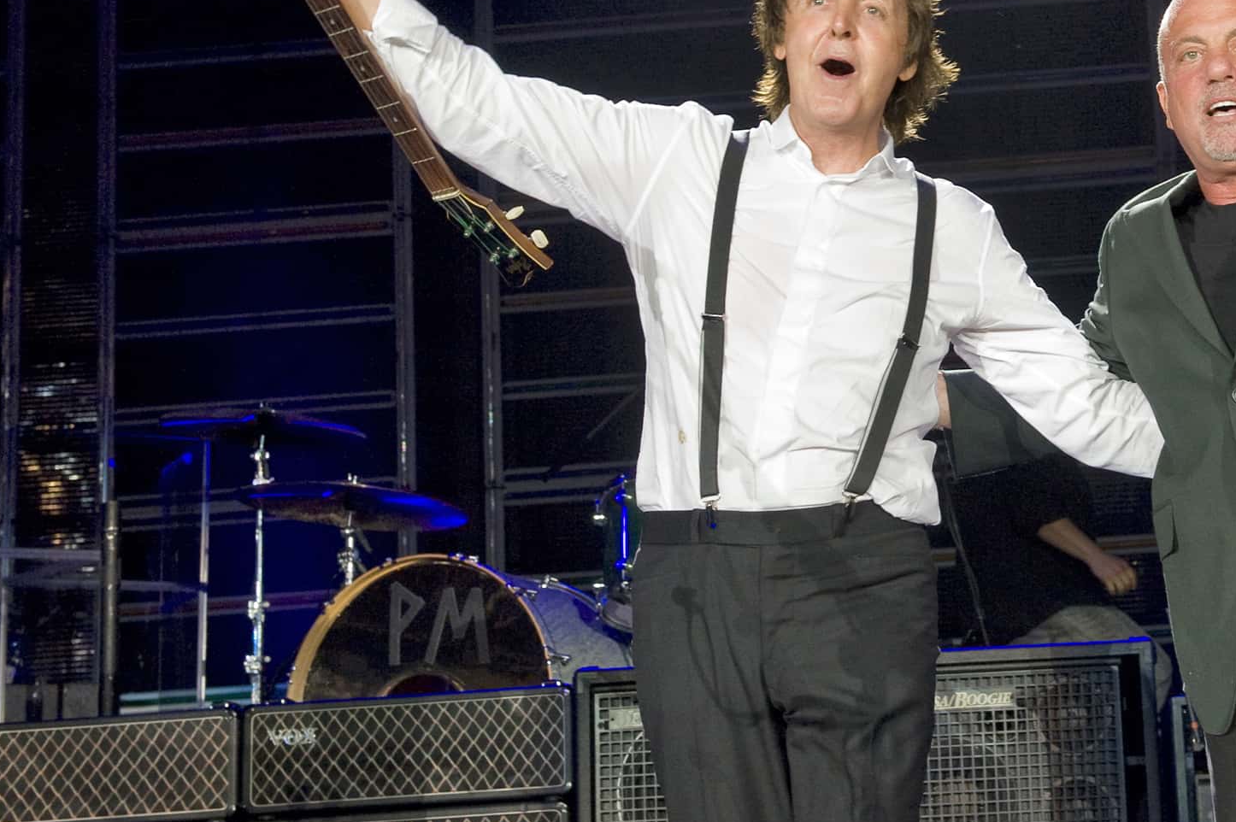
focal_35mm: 83
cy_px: 197
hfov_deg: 24.1
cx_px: 1003
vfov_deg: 16.3
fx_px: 2848
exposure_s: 1/200
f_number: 5.6
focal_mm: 40
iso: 2000
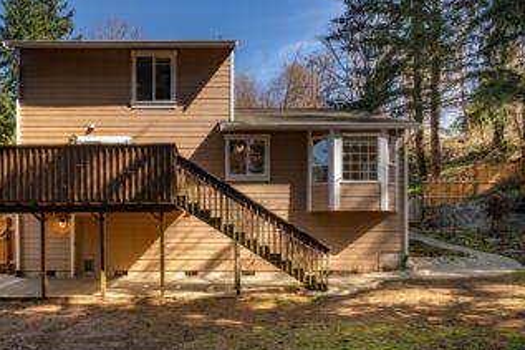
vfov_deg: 53.0
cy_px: 155
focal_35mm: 24
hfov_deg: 72.5
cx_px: 195
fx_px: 350
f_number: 7.1
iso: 80
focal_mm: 19
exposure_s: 1/50
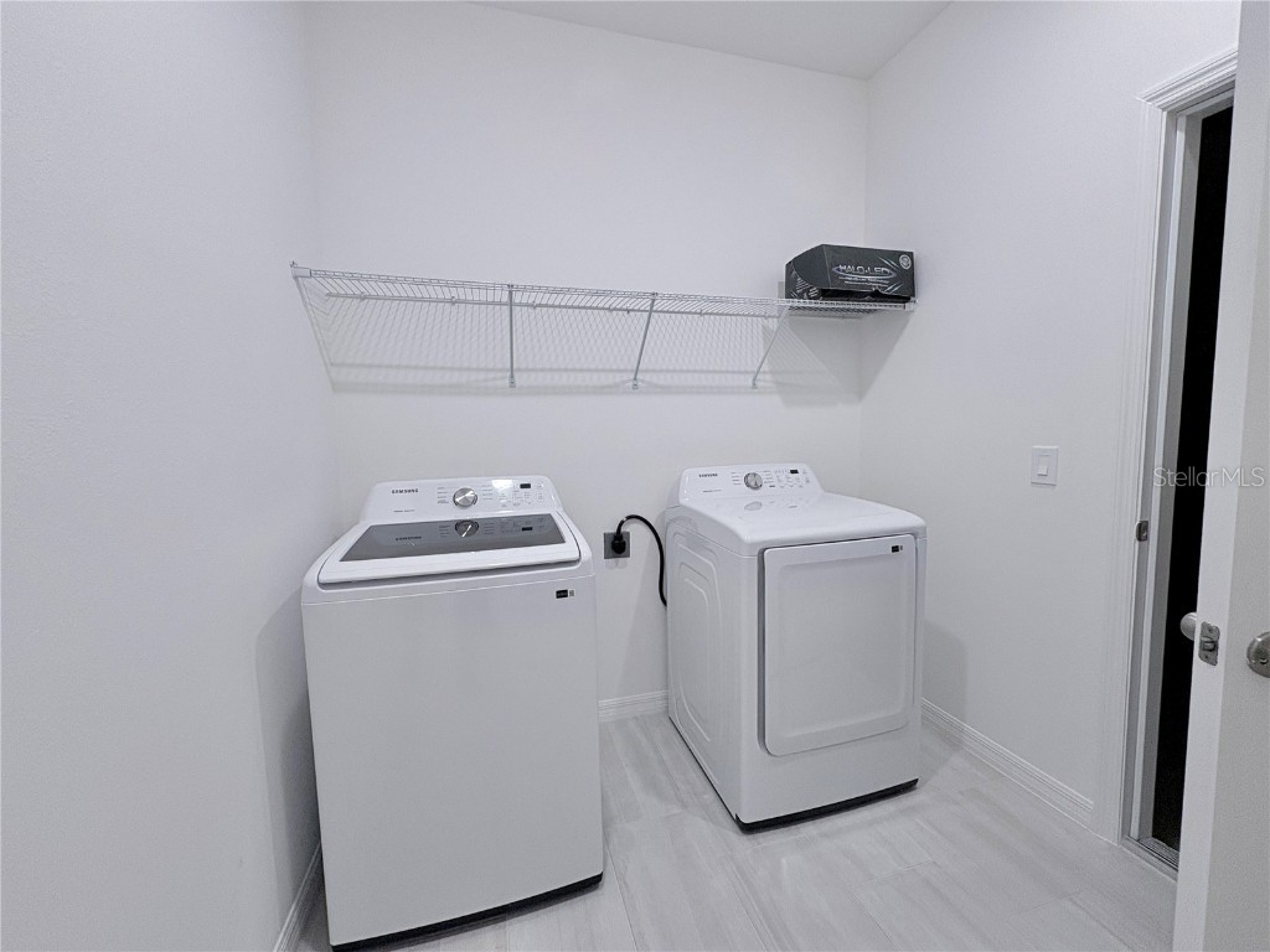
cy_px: 476
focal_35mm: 14
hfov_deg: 102.1
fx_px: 514
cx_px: 635
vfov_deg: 85.7
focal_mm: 2.22
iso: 160
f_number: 2.2
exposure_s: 1/120
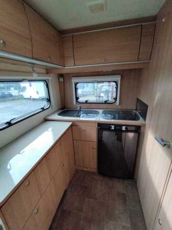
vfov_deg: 94.5
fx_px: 106
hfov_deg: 78.1
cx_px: 86
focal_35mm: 16
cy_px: 115
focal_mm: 1.65
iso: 200
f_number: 2.2
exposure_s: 1/337
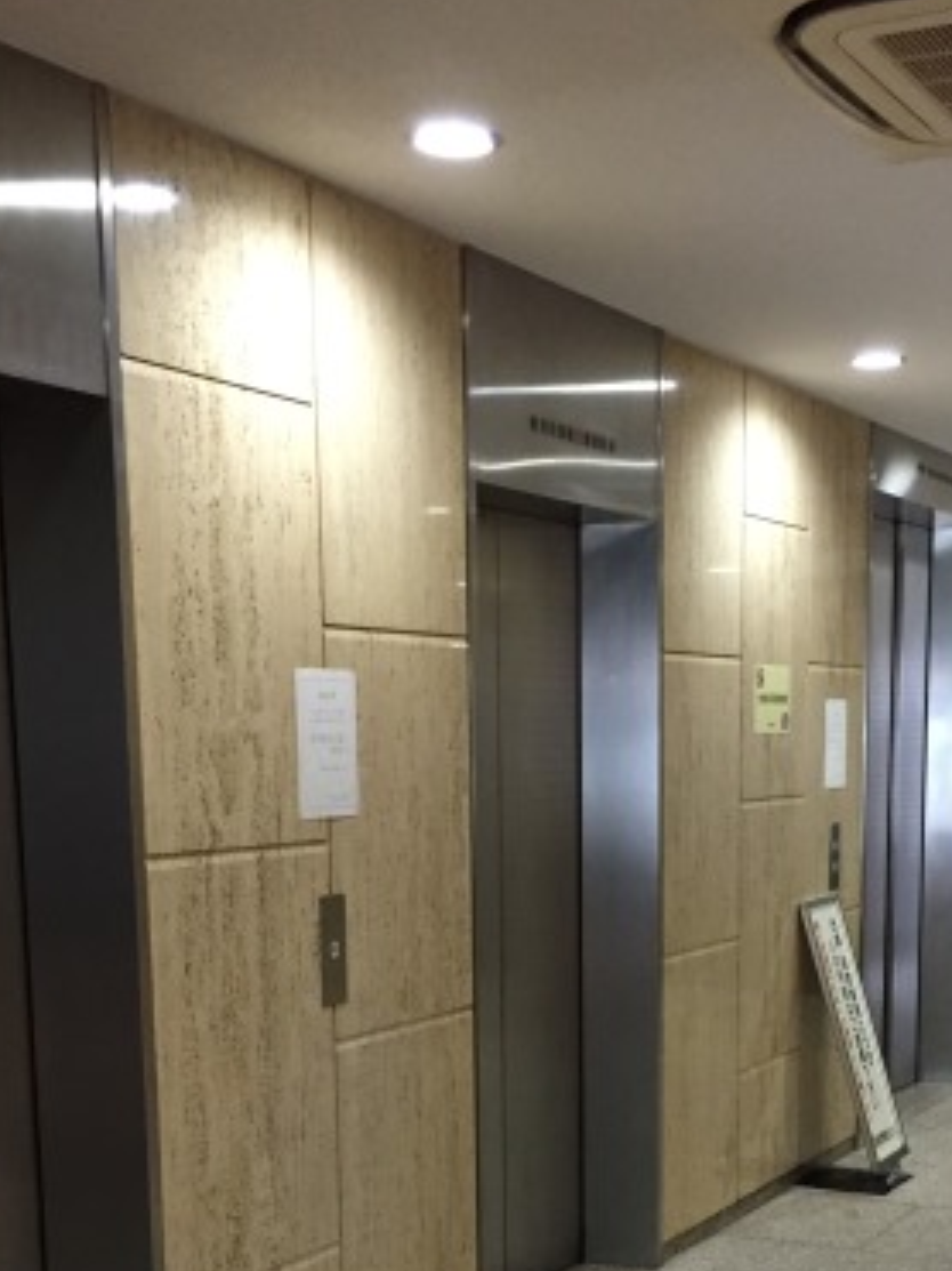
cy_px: 1045
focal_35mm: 50
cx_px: 555
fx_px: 1835
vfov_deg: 36.7
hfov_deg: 29.0
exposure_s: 1/30
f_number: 2.2
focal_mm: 4.15
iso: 250
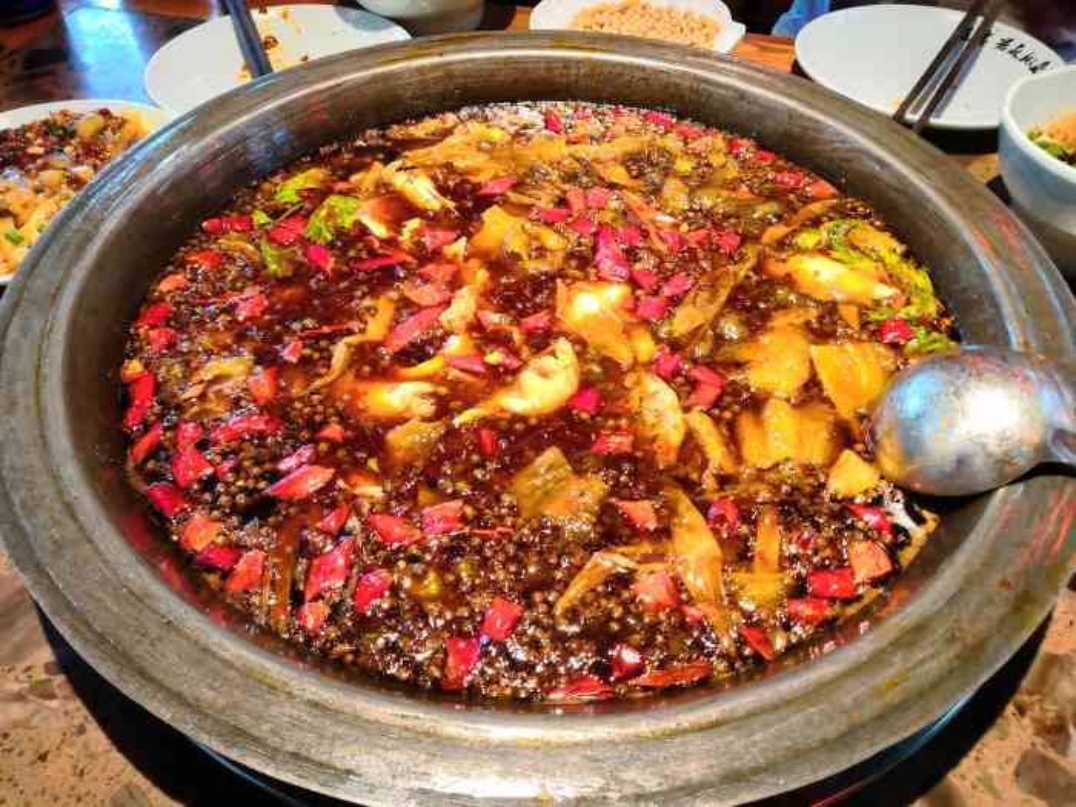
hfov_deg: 65.3
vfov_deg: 51.4
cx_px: 538
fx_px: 839
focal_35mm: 27
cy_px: 404
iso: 640
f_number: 2.2
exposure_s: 1/100
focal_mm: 3.81
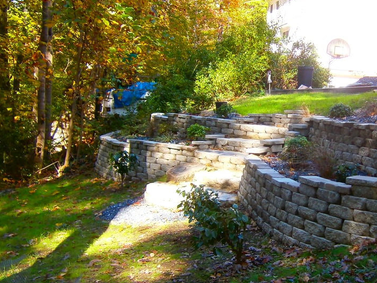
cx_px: 277
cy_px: 157
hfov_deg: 38.0
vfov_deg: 29.7
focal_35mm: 49
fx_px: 534
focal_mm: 4.7
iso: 80
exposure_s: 1/125
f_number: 2.8
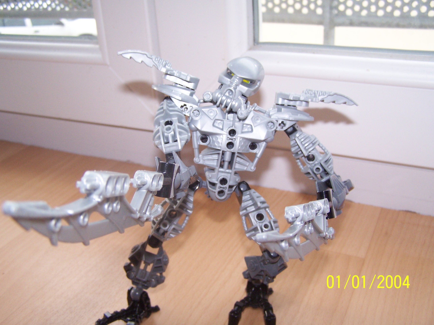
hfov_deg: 49.0
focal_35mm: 38
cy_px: 162
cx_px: 217
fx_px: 476
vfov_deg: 37.7
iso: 140
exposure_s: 1/250
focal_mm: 6.3
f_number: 2.8
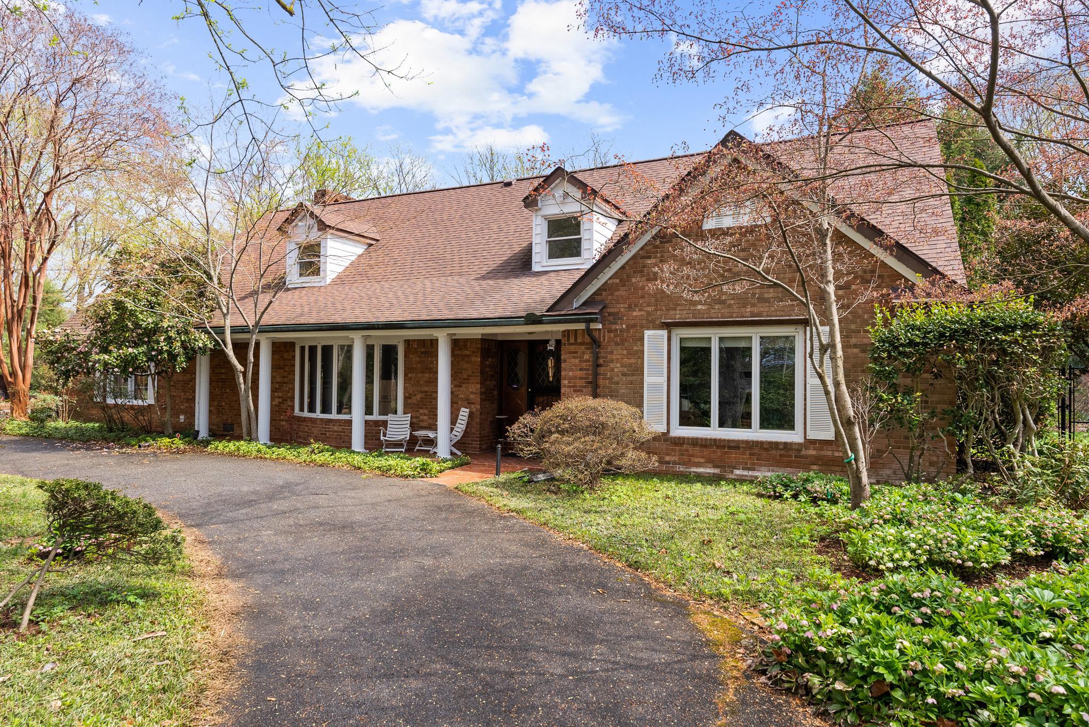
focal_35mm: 21
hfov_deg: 81.2
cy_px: 364
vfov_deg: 59.5
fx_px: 635
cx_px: 544
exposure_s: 1/125
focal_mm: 21
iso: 200
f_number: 7.1
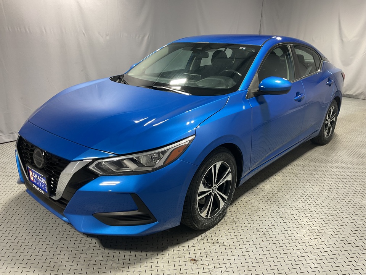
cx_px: 183
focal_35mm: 29
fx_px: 307
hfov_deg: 61.7
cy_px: 138
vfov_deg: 48.2
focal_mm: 3
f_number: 1.8
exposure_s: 1/50
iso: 40
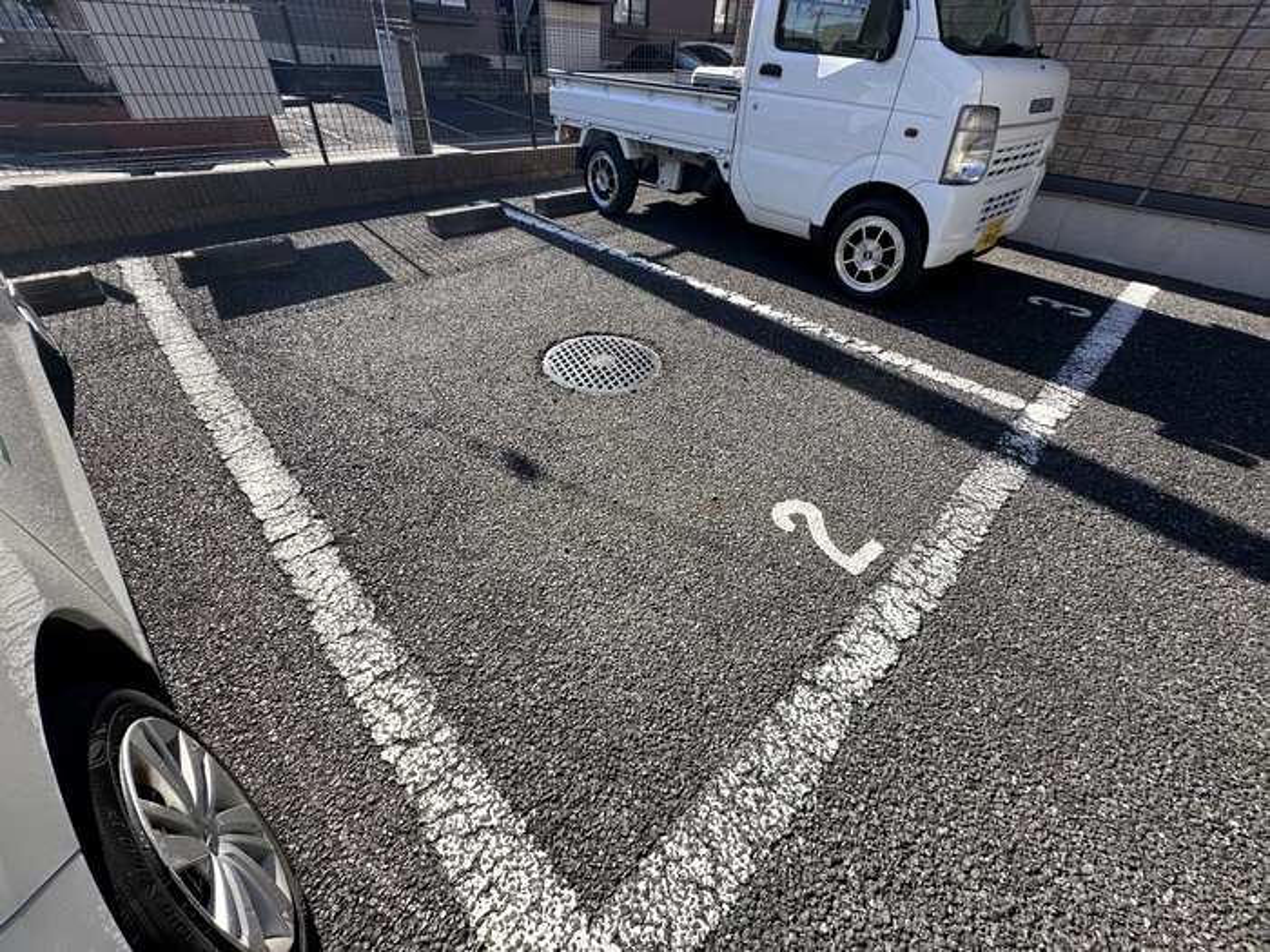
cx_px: 635
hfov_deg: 102.1
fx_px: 514
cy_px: 476
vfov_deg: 85.7
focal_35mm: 14
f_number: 2.2
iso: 40
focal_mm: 2.22
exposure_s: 1/812
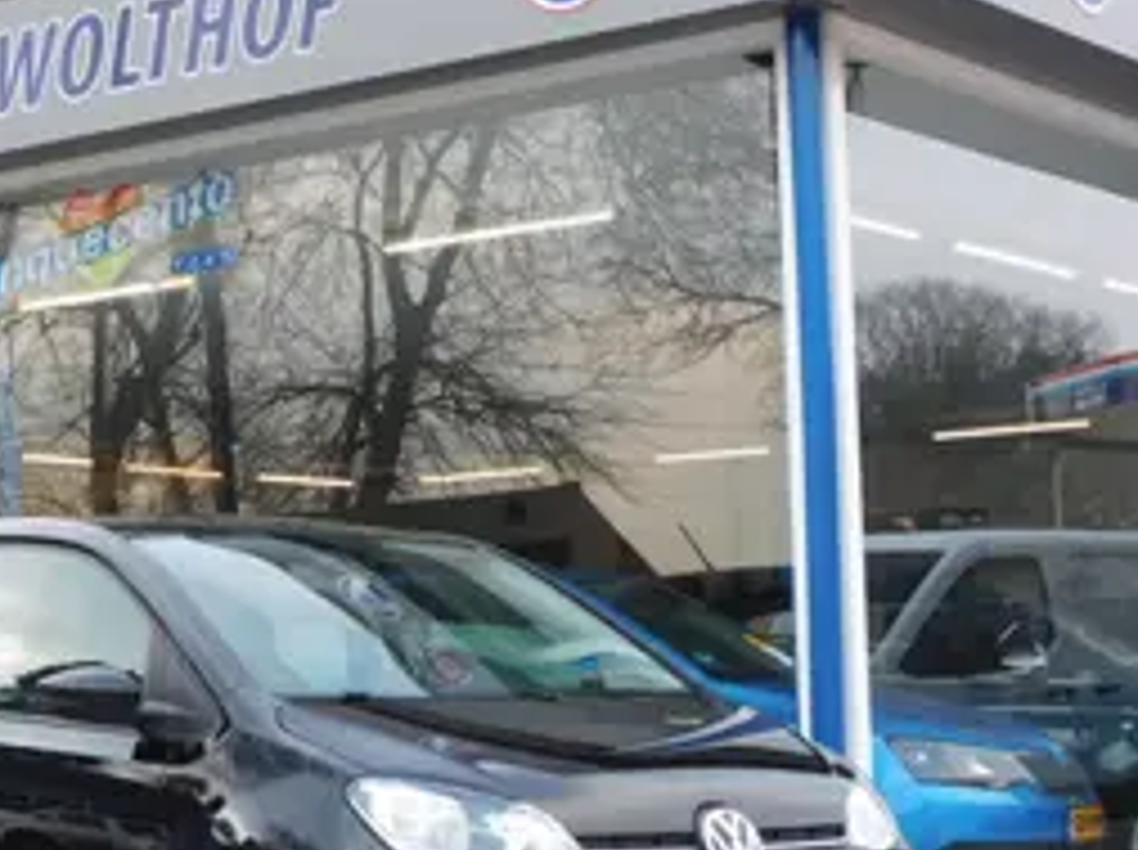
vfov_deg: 15.5
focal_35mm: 95
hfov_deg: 20.6
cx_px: 346
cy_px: 490
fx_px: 3119
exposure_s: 1/125
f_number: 4
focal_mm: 9
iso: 125
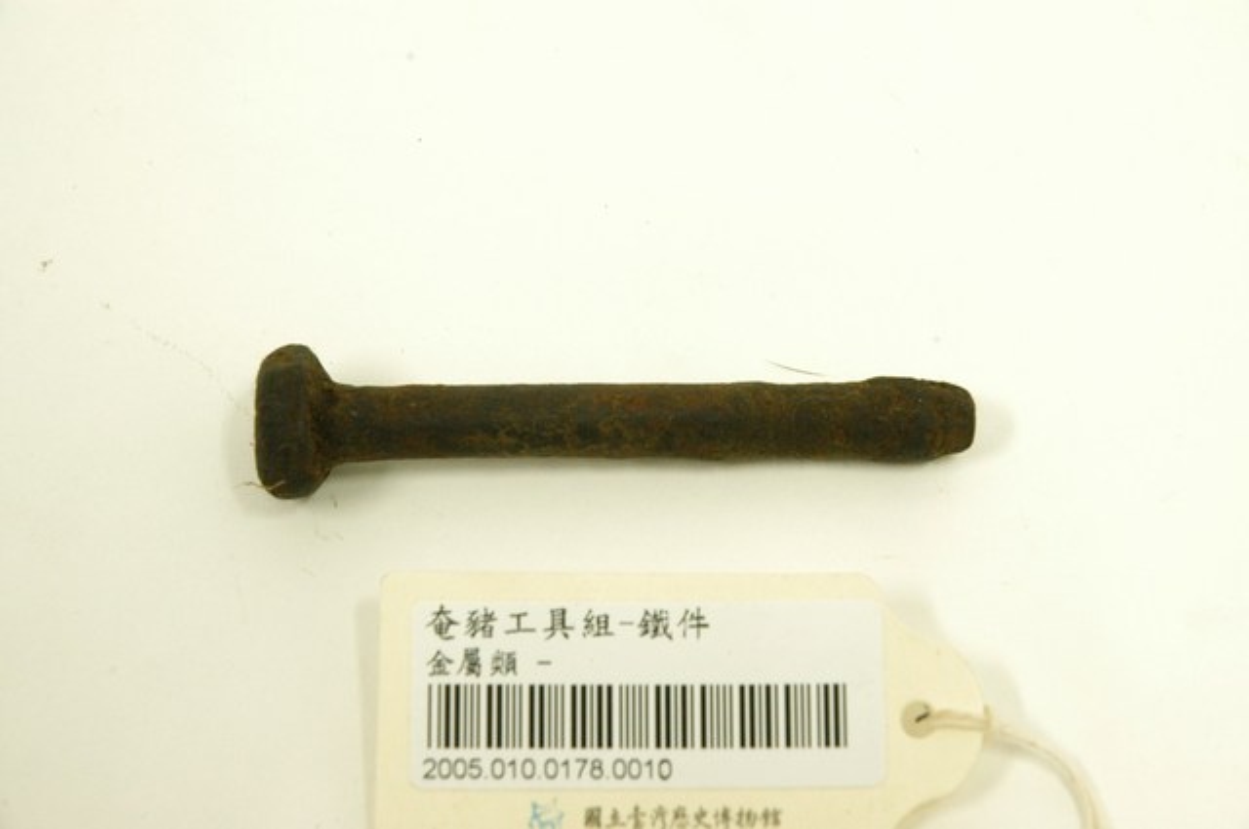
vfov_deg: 13.0
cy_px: 414
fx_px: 3638
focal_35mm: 105
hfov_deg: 19.5
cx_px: 624
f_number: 8
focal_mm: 70
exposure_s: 1/13
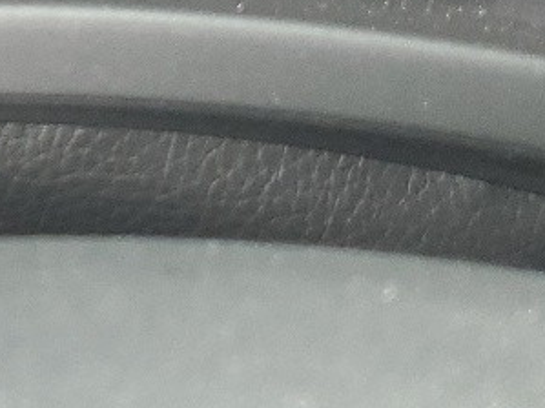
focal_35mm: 139
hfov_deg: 13.7
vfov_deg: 9.8
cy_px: -448
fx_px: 2188
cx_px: -166
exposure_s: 1/60.2
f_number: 1.5
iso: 117
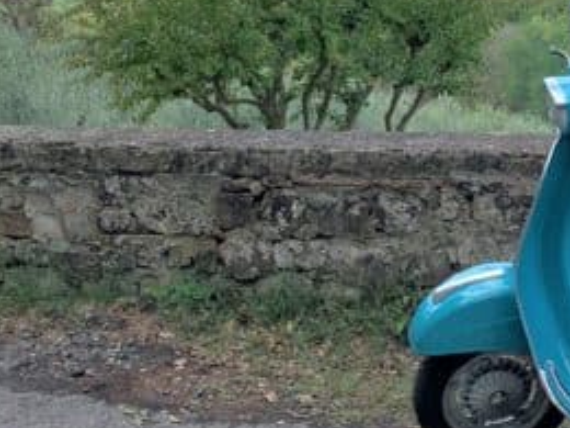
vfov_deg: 18.0
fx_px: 1317
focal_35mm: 80
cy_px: -4
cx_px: 544
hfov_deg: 23.6
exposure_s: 1/1992
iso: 25
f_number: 1.8
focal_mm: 4.25
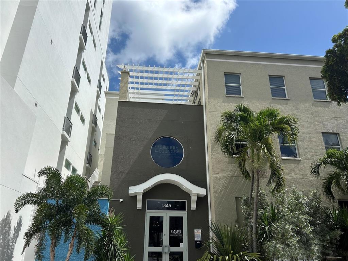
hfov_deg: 67.3
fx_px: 261
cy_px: 130
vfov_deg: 53.1
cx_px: 174
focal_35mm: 26
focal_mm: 5.7
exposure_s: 1/9434
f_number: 1.5
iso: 50
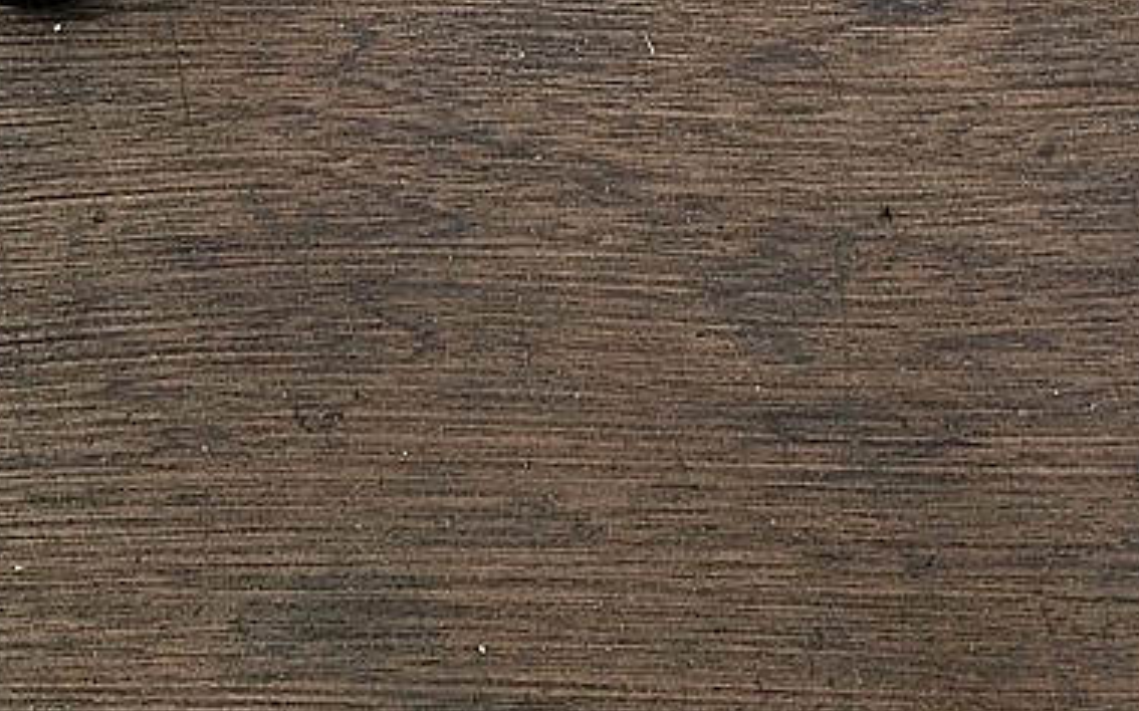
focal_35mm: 52
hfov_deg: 38.8
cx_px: 485
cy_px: -9
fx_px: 1614
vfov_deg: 23.7
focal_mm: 4.15
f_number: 2.2
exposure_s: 1/30
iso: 100
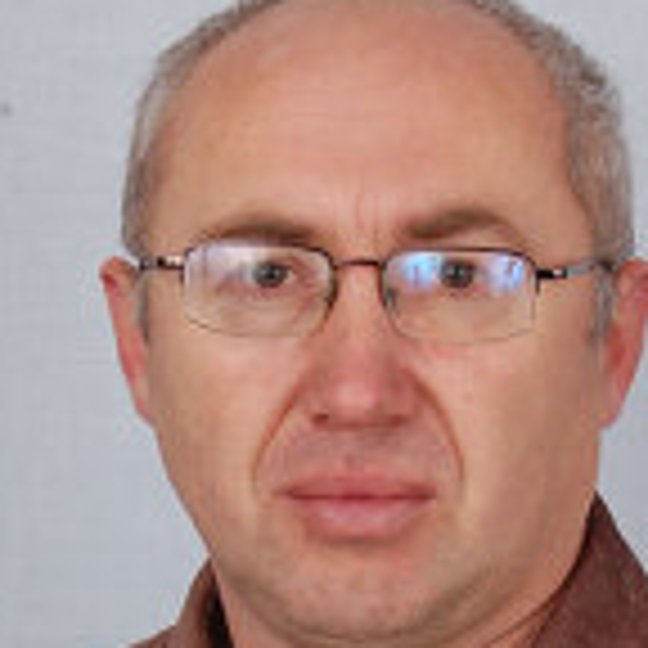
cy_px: 675
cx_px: 407
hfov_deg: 9.2
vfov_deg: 9.1
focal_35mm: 190
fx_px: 4027
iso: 200
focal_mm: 55
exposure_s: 1/30
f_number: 8
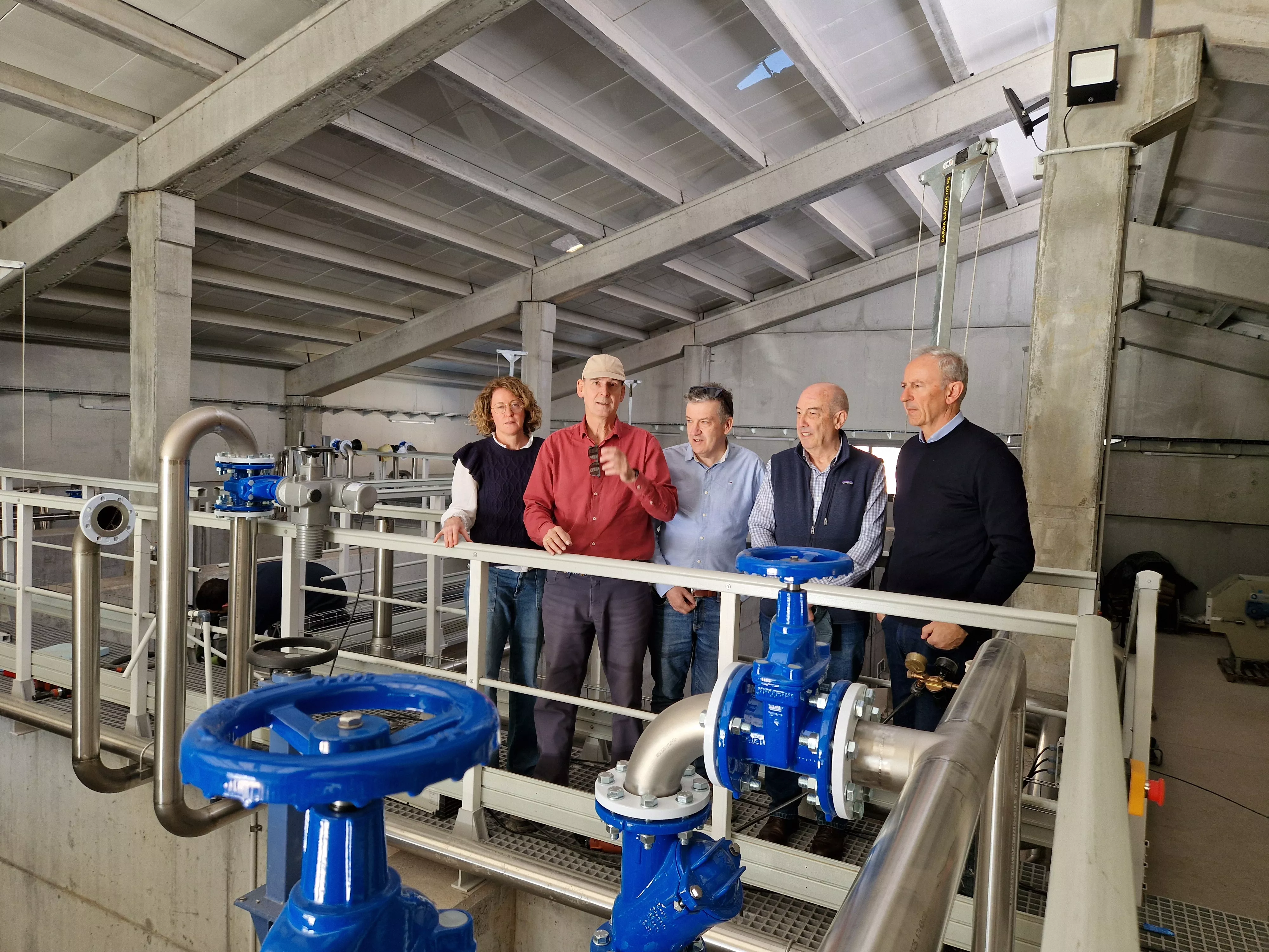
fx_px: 843
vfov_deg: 58.9
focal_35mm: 23
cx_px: 634
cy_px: 476
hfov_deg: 73.9
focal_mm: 5.4
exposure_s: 1/180
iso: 100
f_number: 1.8
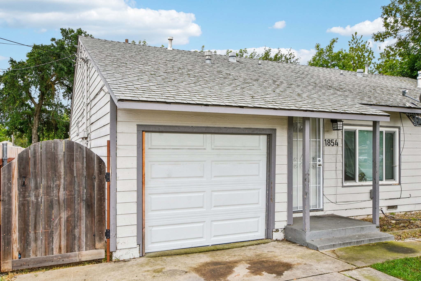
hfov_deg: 61.9
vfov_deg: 43.6
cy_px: 140
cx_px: 210
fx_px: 351
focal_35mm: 30
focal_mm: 20
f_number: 8
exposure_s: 1/60
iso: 100
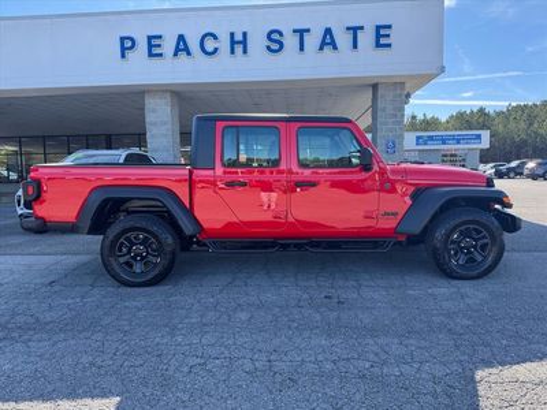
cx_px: 274
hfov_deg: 71.6
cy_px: 205
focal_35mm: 24
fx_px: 379
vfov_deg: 56.8
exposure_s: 1/822
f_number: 1.78
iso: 80
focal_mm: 6.76
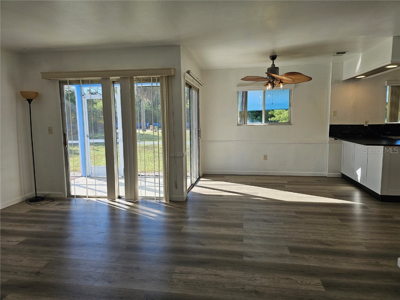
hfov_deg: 73.9
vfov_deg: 58.9
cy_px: 150
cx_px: 200
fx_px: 266
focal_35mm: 23
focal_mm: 6.3
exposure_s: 1/180
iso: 25
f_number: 1.7
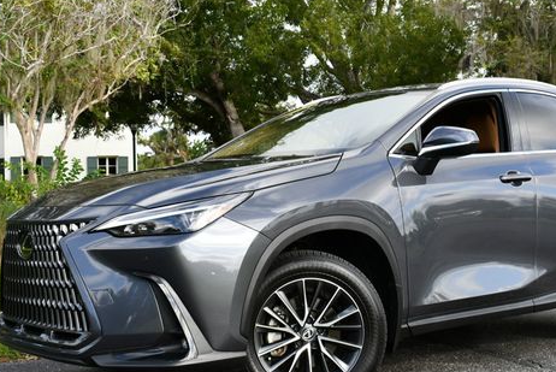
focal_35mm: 61
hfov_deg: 32.7
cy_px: 196
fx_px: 943
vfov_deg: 22.3
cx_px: 348
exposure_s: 1/250
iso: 200
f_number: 7.1
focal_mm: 22
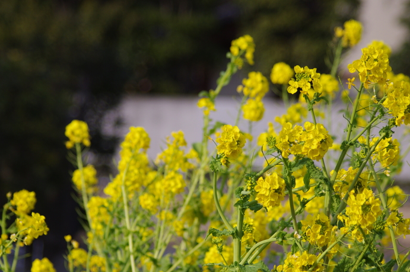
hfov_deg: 8.6
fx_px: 2730
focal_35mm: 240
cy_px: 158
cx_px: 205
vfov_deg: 5.7
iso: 200
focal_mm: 107.5
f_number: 4.5
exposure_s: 1/800
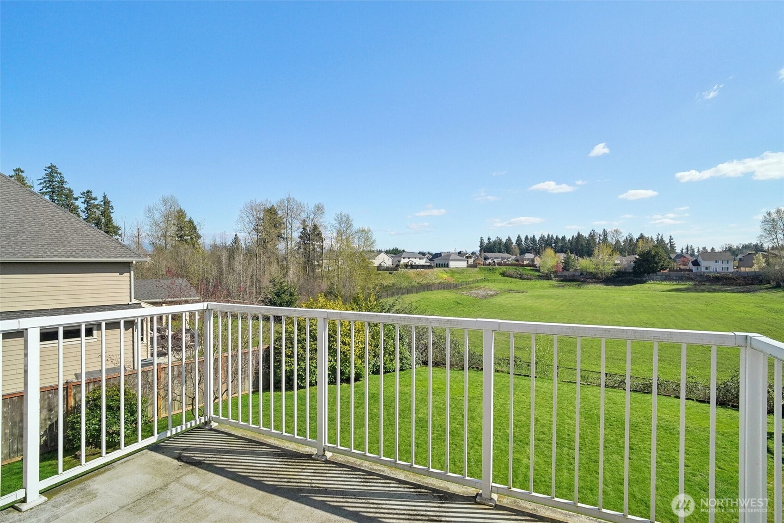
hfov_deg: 96.7
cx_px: 392
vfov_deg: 73.7
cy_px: 262
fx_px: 348
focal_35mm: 16
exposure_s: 1/3200
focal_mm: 16
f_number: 8
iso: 1600
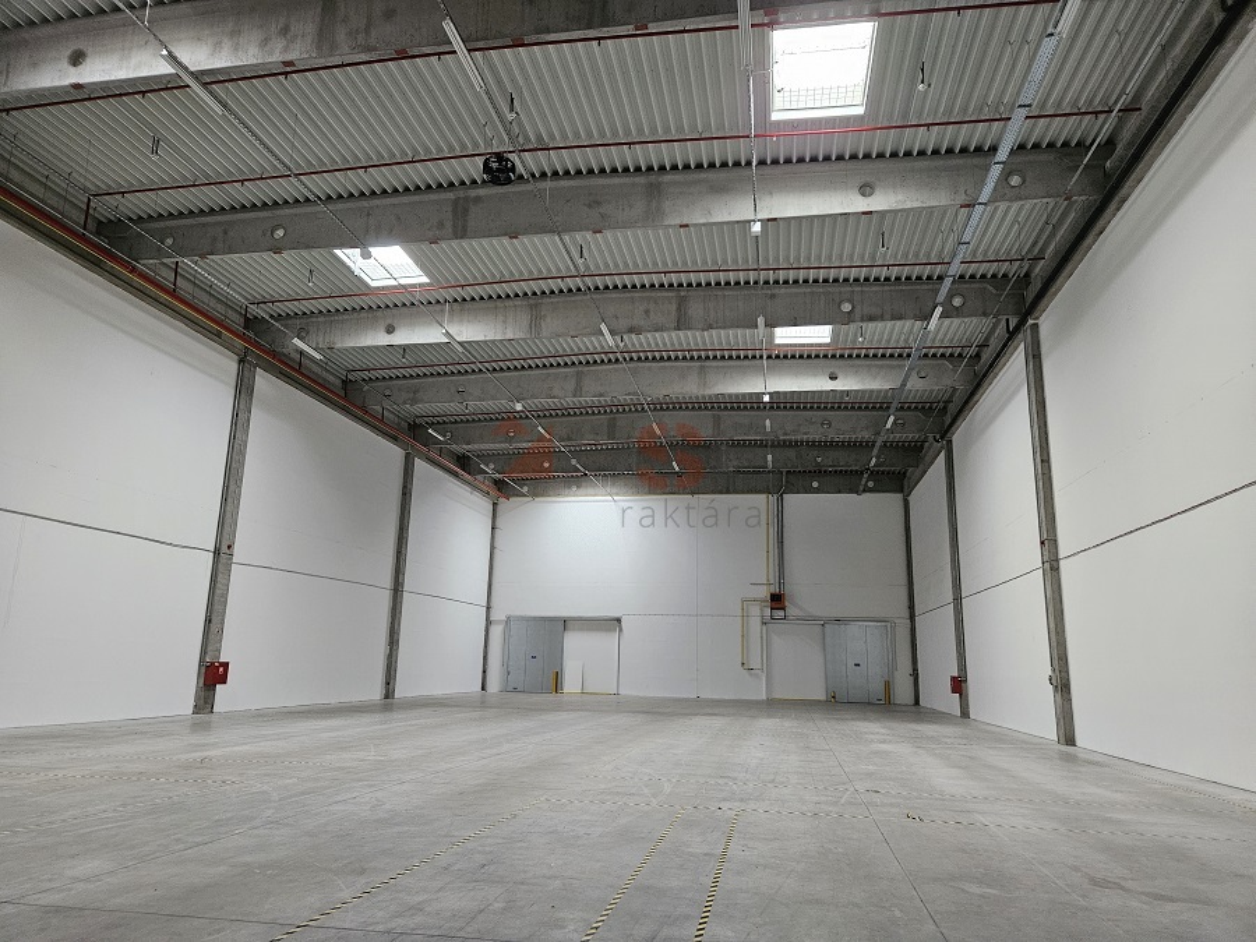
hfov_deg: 73.9
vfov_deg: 58.9
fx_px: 835
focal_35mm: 23
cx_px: 628
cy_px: 471
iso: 800
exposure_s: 1/100
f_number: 1.8
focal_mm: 5.4
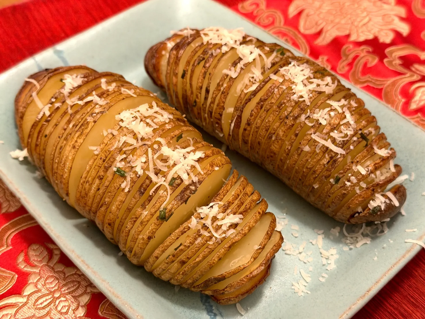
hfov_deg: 39.7
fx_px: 589
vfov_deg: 30.3
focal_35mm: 48
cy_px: 160
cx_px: 212
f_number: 1.78
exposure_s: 1/30
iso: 500
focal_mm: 6.76
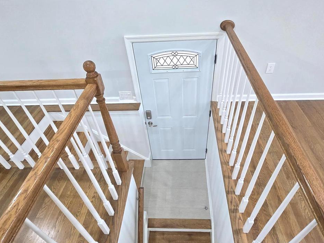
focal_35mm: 20
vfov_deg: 66.0
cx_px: 169
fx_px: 187
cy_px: 126
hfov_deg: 81.7
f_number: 2.2
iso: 200
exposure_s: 1/60
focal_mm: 2.2
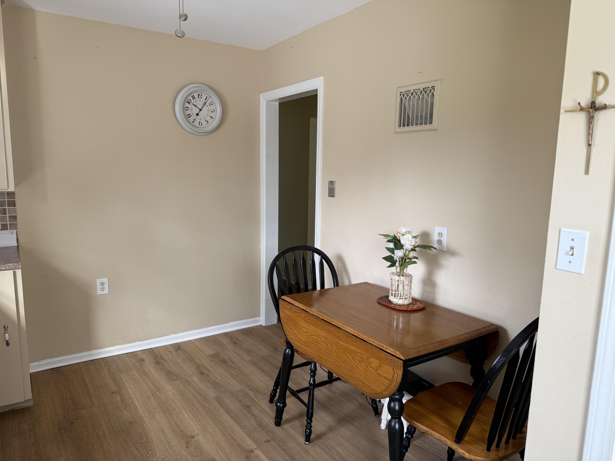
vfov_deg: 56.8
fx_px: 426
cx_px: 308
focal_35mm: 24
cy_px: 230
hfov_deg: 71.6
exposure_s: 1/121
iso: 125
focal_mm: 6.76
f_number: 1.78
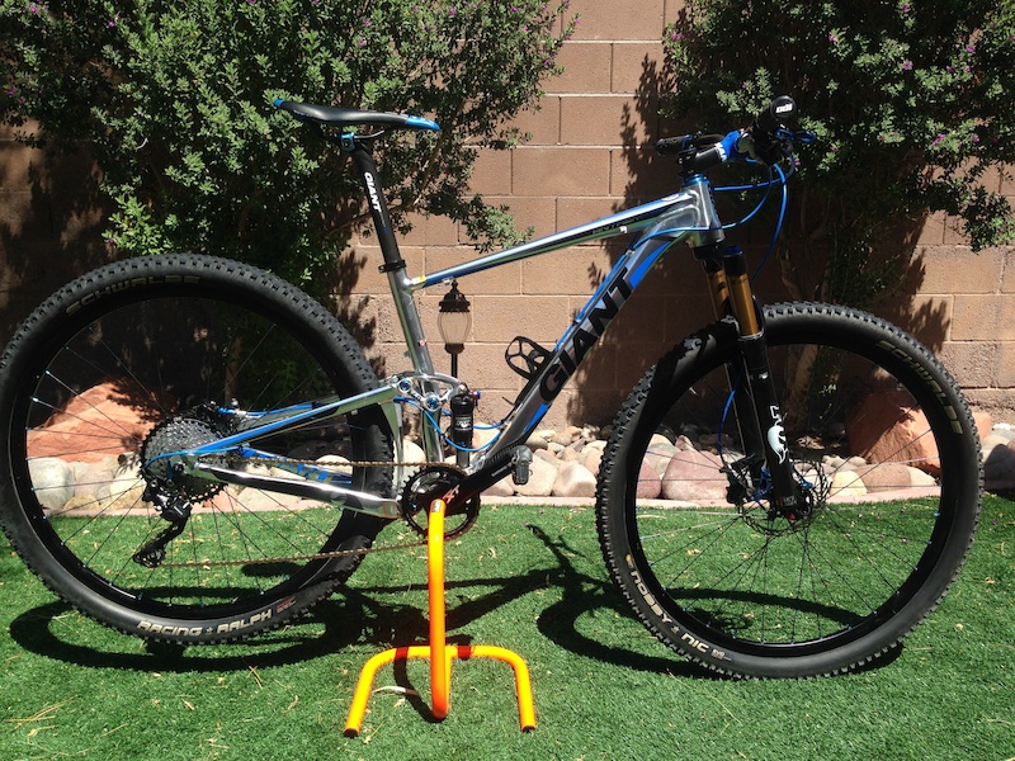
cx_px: 508
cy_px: 380
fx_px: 968
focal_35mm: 33
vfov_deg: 42.9
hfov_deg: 55.4
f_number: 2.4
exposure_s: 1/1290
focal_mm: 4.12
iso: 50
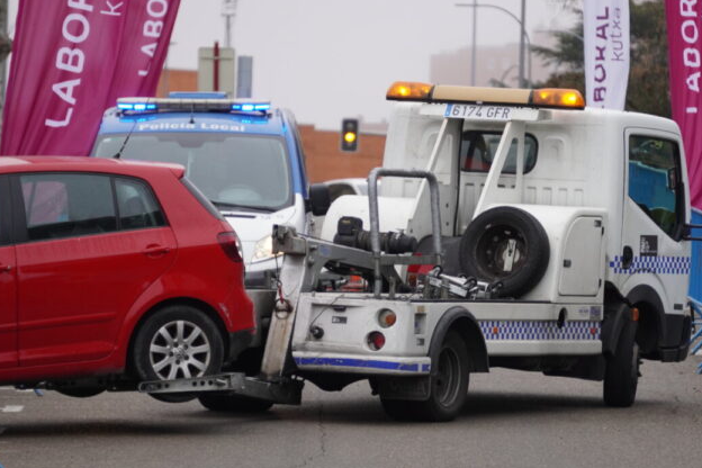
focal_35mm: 388
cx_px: 422
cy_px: 249
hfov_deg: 5.3
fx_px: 7565
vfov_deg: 3.5
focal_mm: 210
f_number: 6.3
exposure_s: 1/400
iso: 500
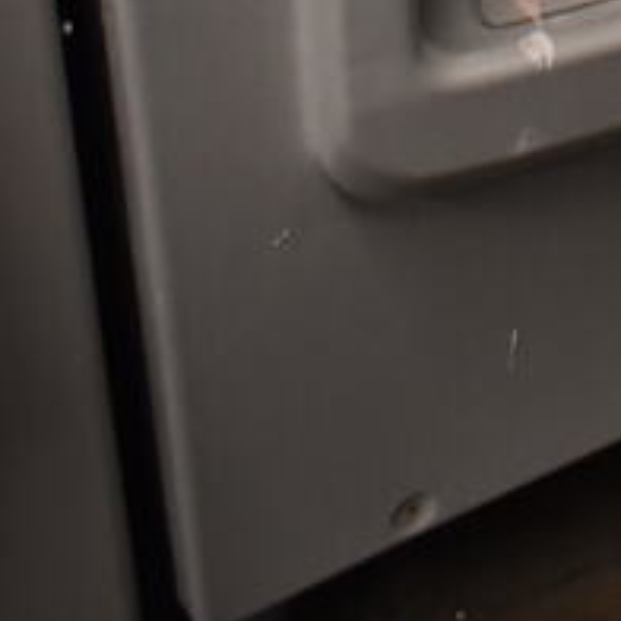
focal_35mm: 107
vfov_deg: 13.3
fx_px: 2172
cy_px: -733
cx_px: 814
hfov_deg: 15.5
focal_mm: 18
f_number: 3.5
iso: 1600
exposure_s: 1/125
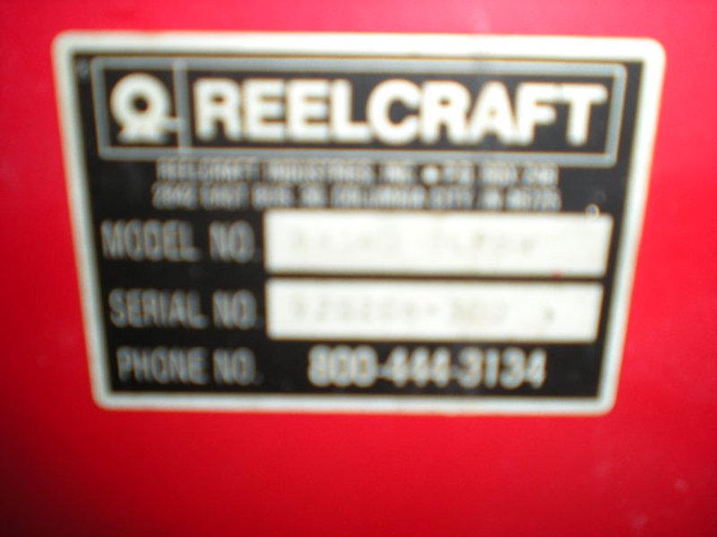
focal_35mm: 38
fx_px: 787
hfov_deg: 49.0
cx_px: 358
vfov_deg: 37.7
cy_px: 268
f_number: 3.1
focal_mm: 6.3
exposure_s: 1/60
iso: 64
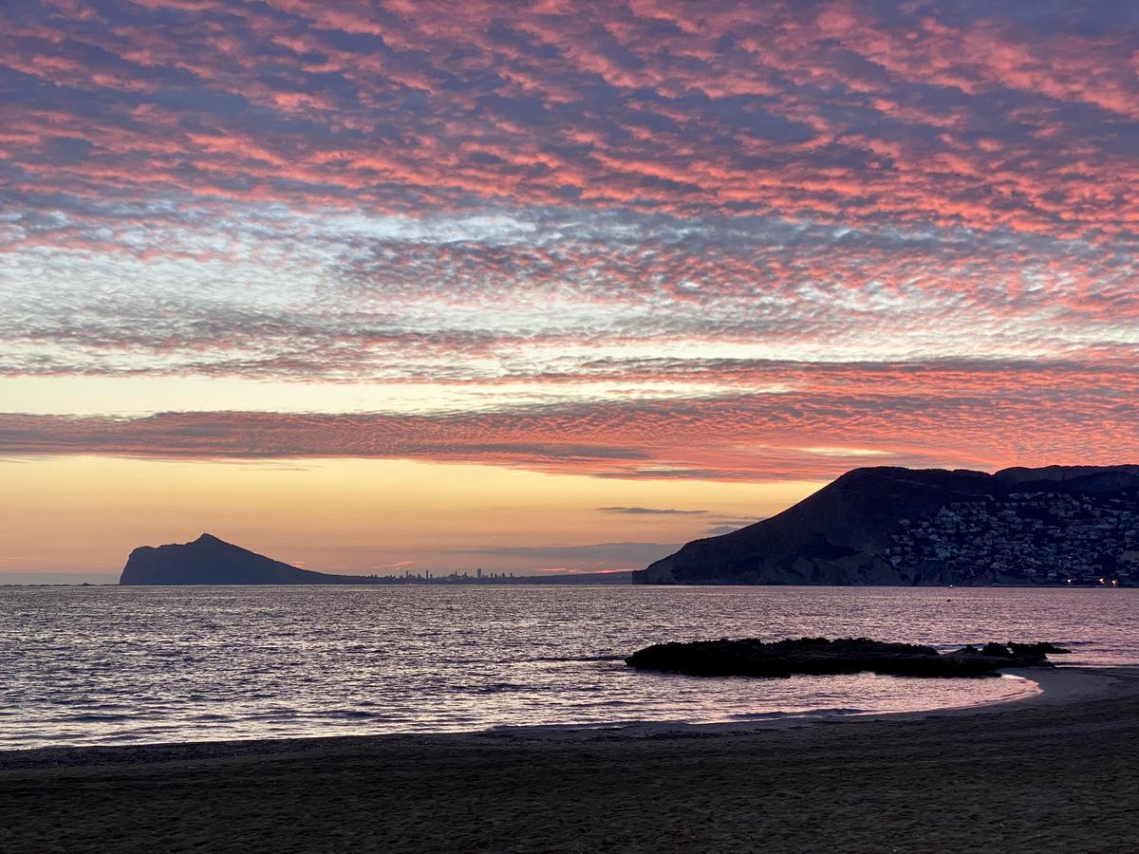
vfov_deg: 28.0
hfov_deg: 36.8
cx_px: 570
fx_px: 1711
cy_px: 427
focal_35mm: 52
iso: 80
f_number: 2
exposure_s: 1/121
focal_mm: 6
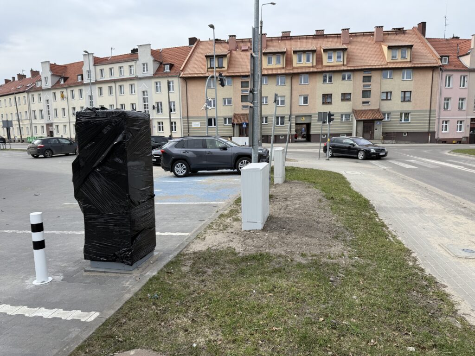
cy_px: 178
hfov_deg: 71.6
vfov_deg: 56.8
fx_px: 329
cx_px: 238
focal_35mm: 24
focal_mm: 6.76
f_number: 1.78
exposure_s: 1/2525
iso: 80
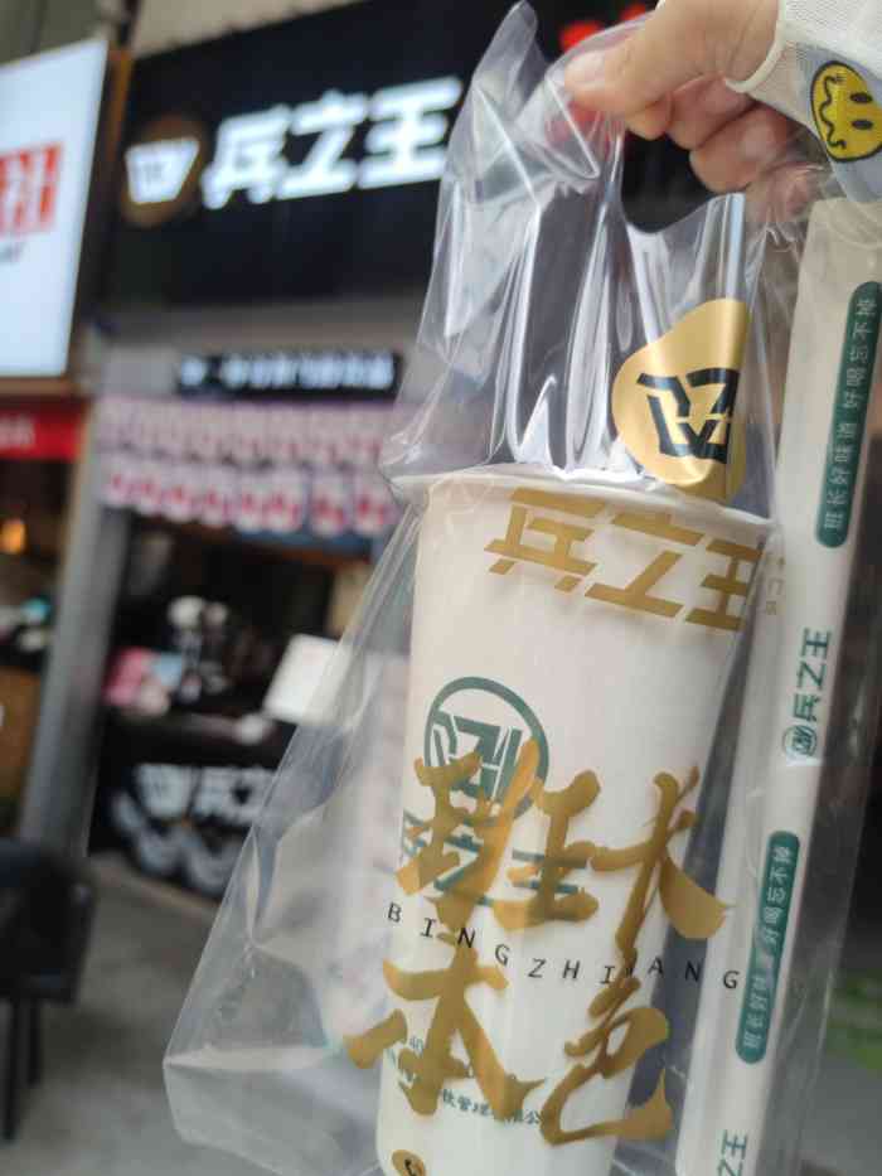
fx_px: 815
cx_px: 441
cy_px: 588
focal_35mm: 24
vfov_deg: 71.6
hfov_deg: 56.8
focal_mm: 6.72
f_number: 1.69
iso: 50
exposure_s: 1/303
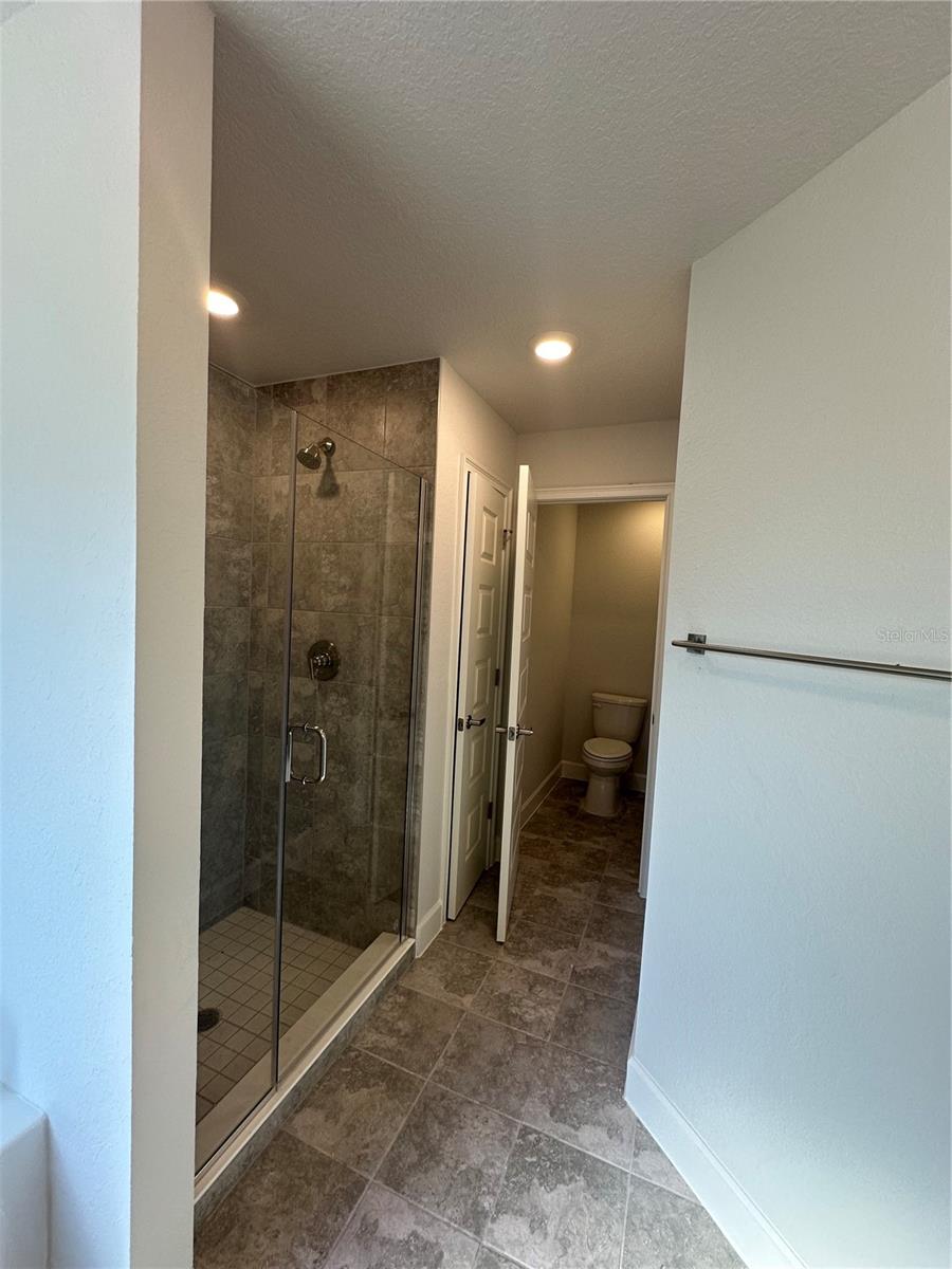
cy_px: 634
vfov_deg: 102.1
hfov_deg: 85.7
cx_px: 476
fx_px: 513
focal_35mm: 14
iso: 125
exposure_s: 1/120
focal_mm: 2.22
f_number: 2.2
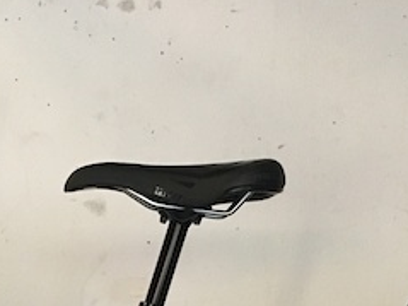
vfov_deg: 14.0
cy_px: 492
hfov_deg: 19.6
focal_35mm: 97
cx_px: -9
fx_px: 1143
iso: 160
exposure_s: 1/30
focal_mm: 4.15
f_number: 2.2
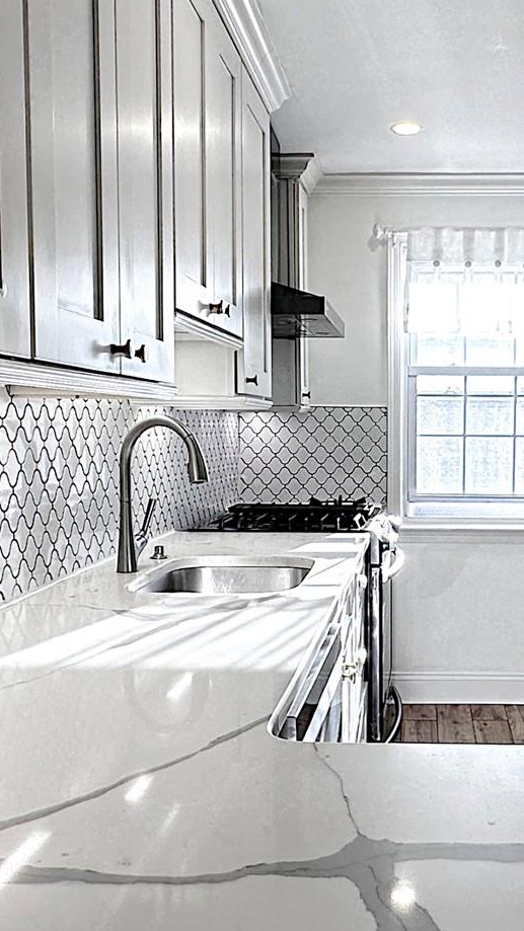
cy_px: 424
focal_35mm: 34
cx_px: 304
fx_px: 840
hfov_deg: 34.6
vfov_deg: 57.9
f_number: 2.2
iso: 50
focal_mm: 2.22
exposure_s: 1/120
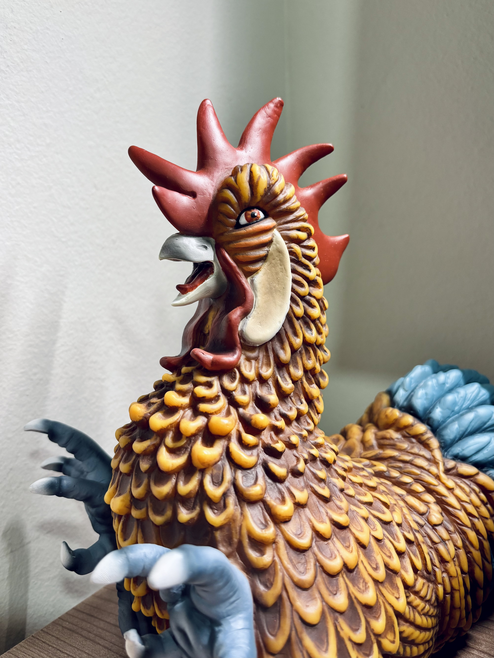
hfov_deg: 53.1
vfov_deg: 67.3
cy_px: 329
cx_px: 247
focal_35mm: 26
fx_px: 495
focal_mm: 5.96
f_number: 1.6
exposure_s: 1/50
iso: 100
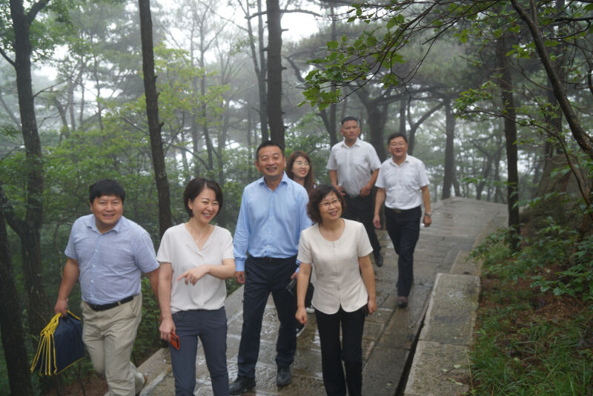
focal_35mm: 32
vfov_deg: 41.7
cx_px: 296
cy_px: 198
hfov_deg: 59.5
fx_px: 519
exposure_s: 1/160
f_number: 4
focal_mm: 21
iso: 125
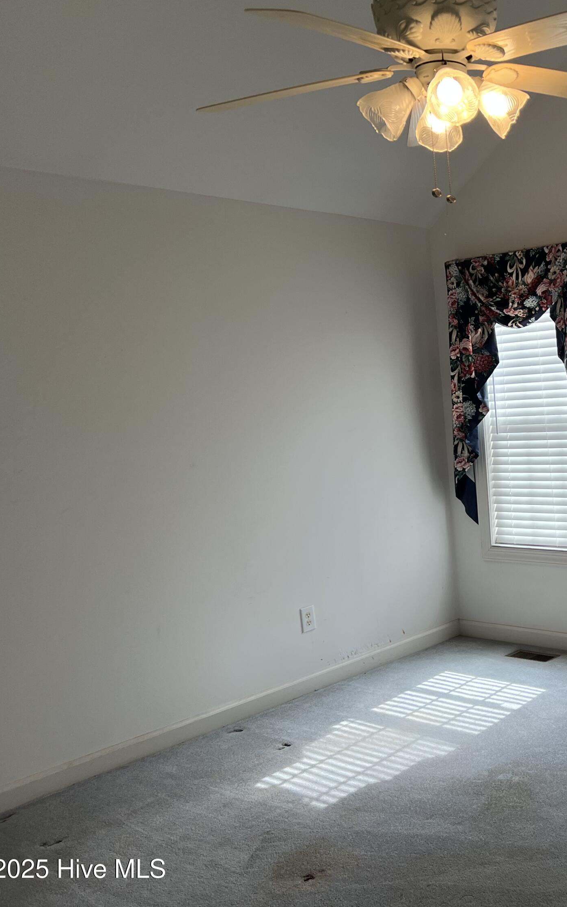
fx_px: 915
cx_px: 580
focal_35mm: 37
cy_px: 454
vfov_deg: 52.7
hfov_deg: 31.6
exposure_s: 1/120
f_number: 1.5
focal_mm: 5.7
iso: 64
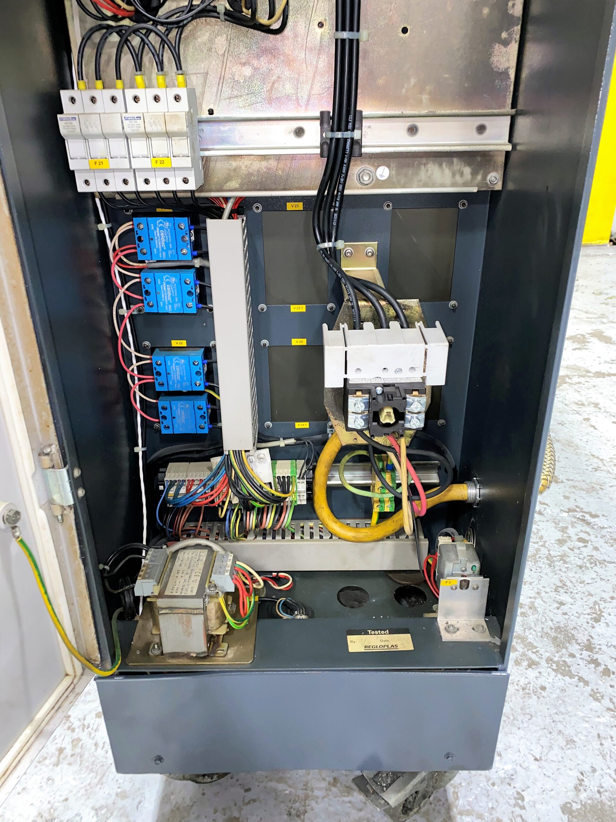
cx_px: 308
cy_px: 411
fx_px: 617
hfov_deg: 53.1
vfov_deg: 67.3
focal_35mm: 26
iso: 80
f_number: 1.8
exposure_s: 1/7
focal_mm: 4.25
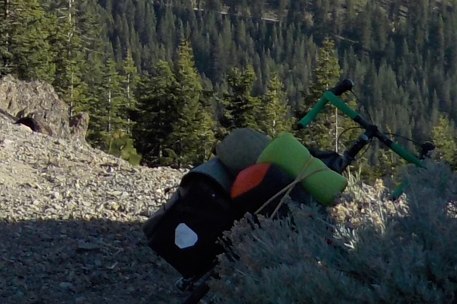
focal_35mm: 113
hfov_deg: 16.1
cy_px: -102
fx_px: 1434
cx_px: -286
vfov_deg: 11.8
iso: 125
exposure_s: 1/800
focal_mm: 4.1
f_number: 3.3
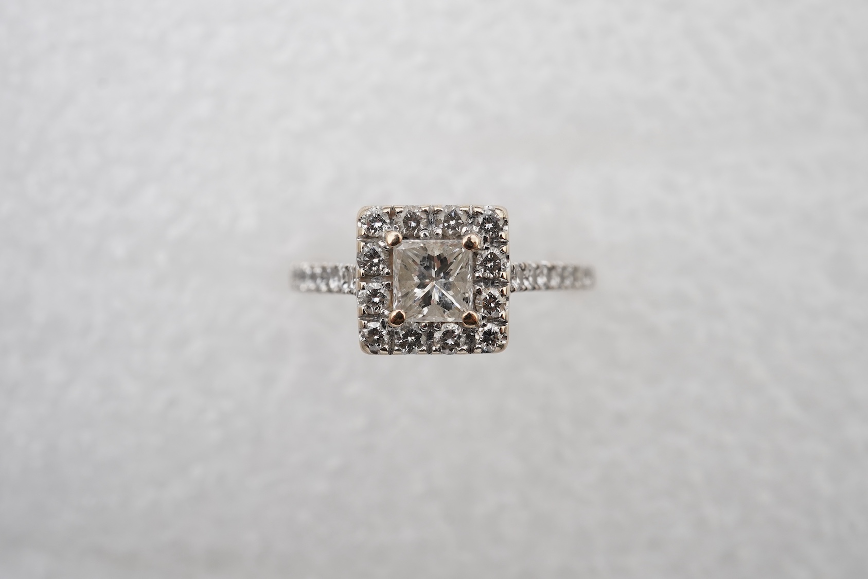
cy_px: 290
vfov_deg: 29.9
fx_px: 1085
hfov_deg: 43.6
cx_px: 434
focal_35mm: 45
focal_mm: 30
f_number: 14
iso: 400
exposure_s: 1/125
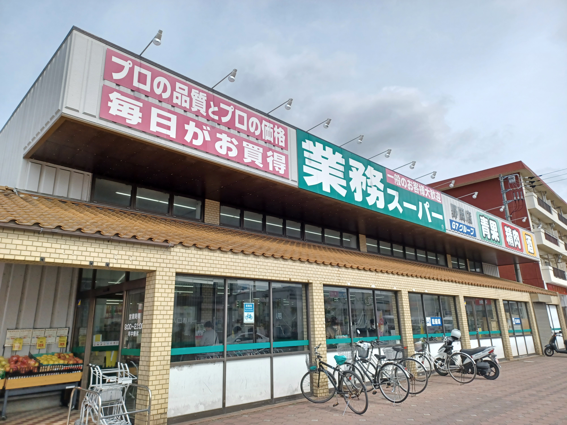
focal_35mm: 25
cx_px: 284
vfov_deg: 54.9
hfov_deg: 69.4
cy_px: 212
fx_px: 409
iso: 32
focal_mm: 4.6
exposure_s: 1/485
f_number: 1.8
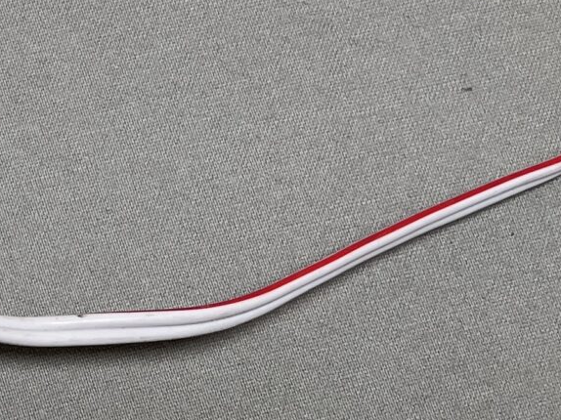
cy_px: -59
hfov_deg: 13.7
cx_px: -656
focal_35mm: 116
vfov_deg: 12.5
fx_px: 1879
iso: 32
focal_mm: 5.1
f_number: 1.6
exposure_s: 1/145
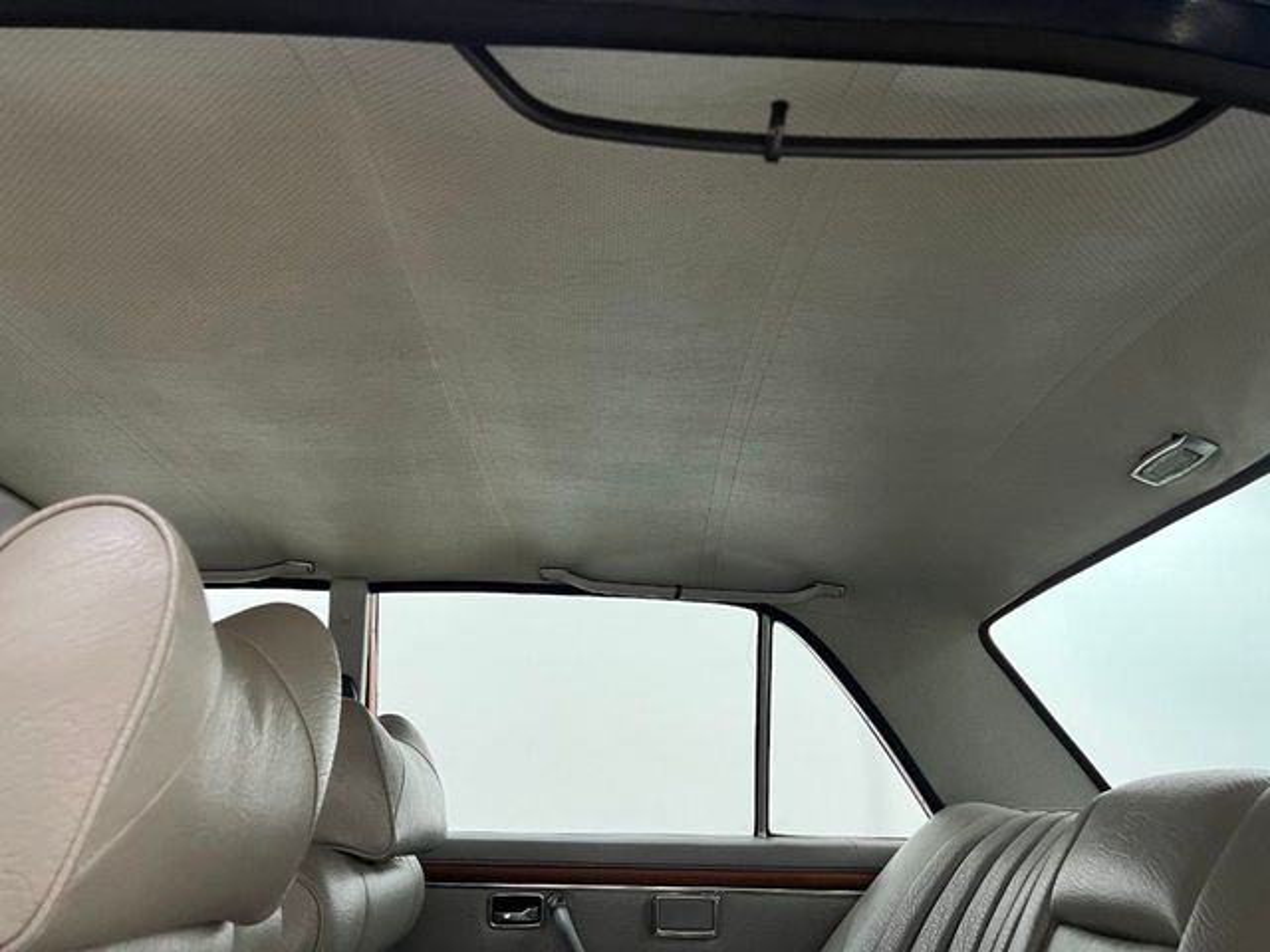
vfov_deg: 53.1
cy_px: 476
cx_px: 635
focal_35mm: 26
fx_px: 954
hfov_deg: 67.3
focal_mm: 5.7
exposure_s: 1/60
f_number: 1.5
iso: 400
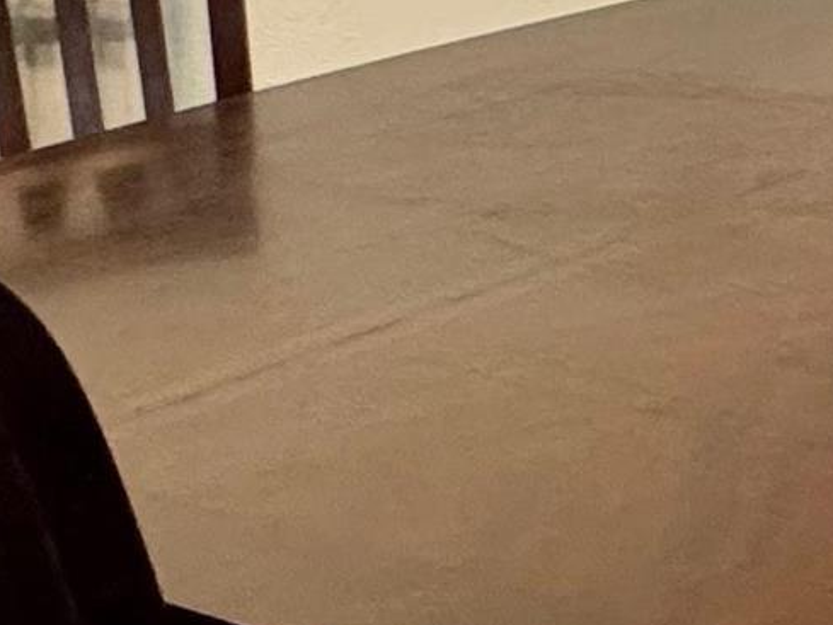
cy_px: -494
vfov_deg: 14.7
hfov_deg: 13.1
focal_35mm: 88
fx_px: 2118
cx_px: 2218
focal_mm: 2.22
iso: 250
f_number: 2.2
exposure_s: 1/60
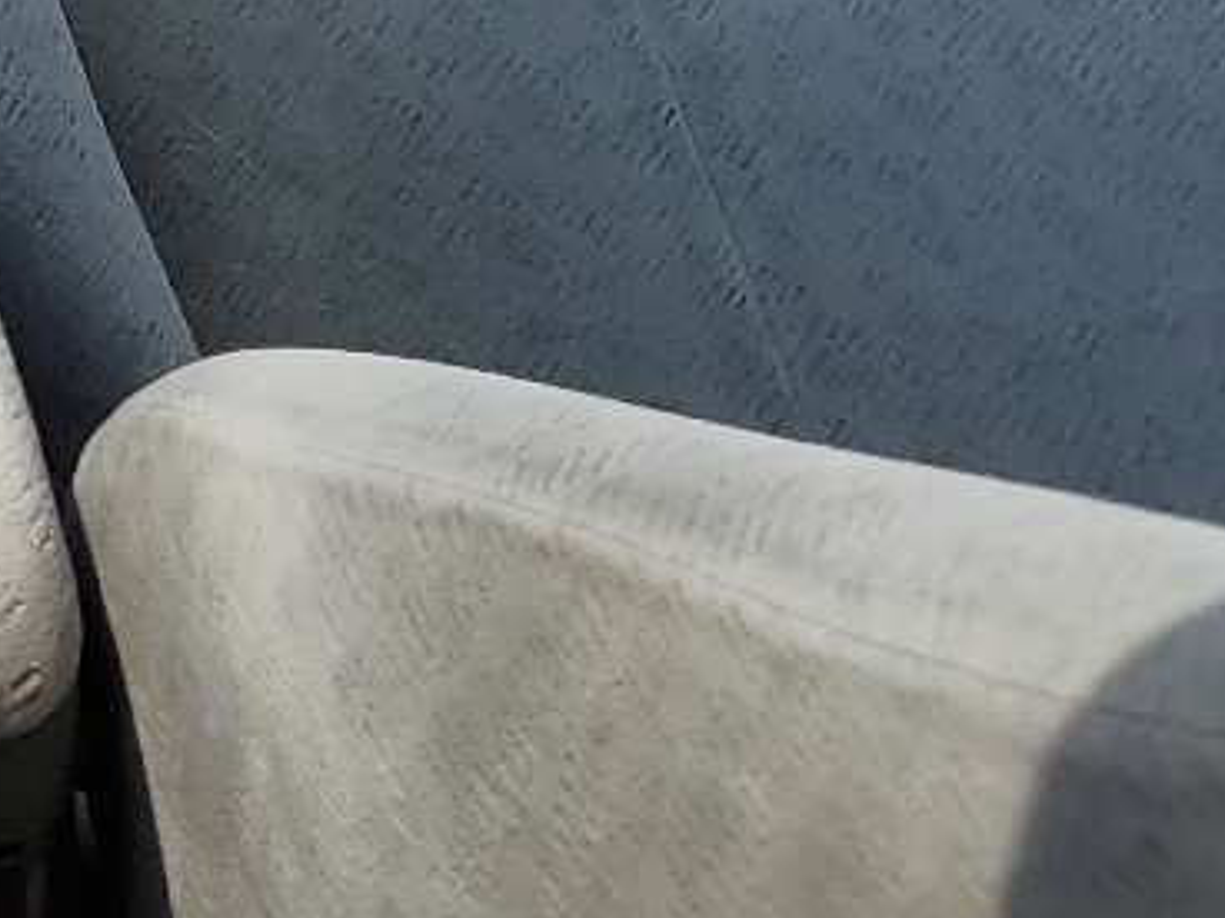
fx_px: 3999
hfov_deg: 15.5
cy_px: -619
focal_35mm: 113
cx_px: -799
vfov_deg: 12.2
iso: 50
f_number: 1.5
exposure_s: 1/588
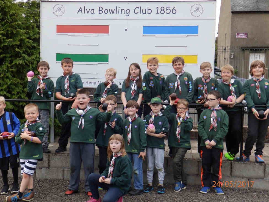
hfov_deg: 40.4
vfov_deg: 30.9
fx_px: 365
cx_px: 134
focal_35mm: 47
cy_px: 103
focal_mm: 8.2
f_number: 4.2
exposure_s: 1/50
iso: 320
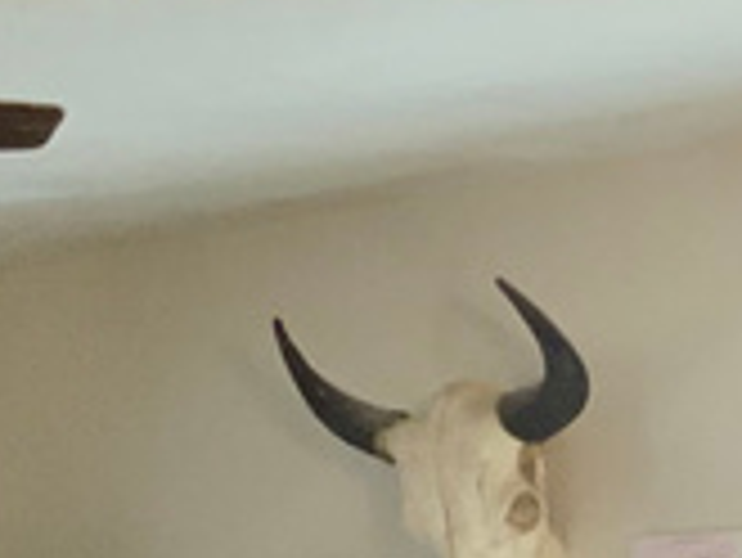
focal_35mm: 180
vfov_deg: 7.8
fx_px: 3861
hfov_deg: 10.9
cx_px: 679
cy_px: 1264
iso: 200
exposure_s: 1/60
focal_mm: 3
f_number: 1.8
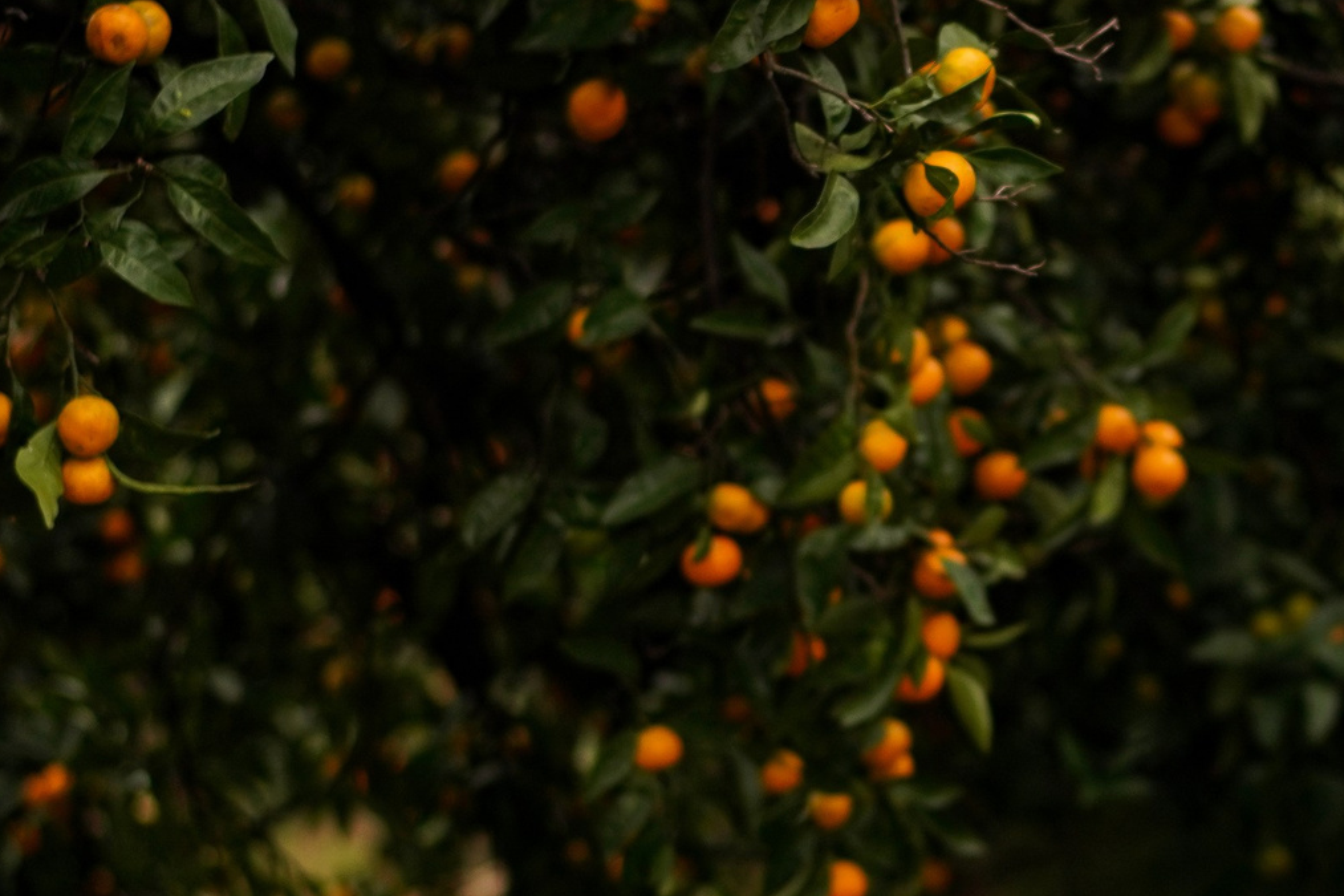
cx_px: 1064
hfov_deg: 14.7
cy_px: 642
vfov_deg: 9.9
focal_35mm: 139
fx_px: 5188
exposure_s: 1/3200
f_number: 1.8
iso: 250
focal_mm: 55
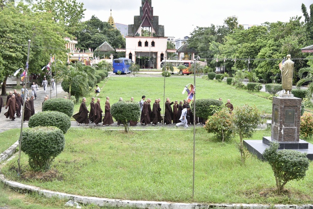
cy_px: 104
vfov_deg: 28.1
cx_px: 156
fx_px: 417
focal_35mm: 48
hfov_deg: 41.1
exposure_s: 1/200
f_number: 4
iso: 320
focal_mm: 48
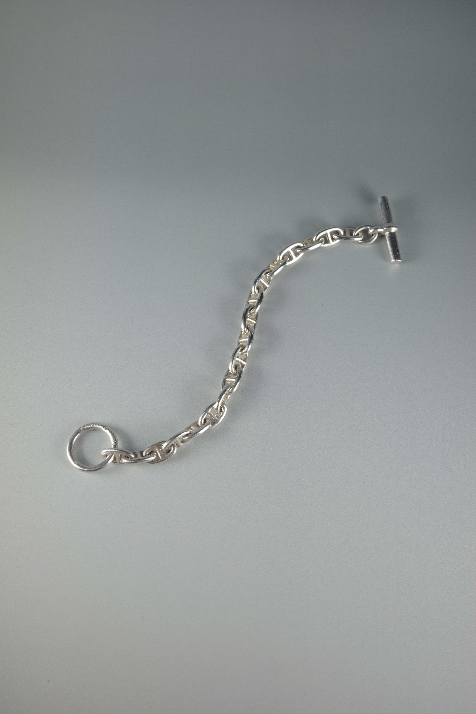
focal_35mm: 40
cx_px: 238
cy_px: 357
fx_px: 793
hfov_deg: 33.4
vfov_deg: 48.5
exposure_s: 1/20
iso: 200
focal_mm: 26
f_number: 7.1
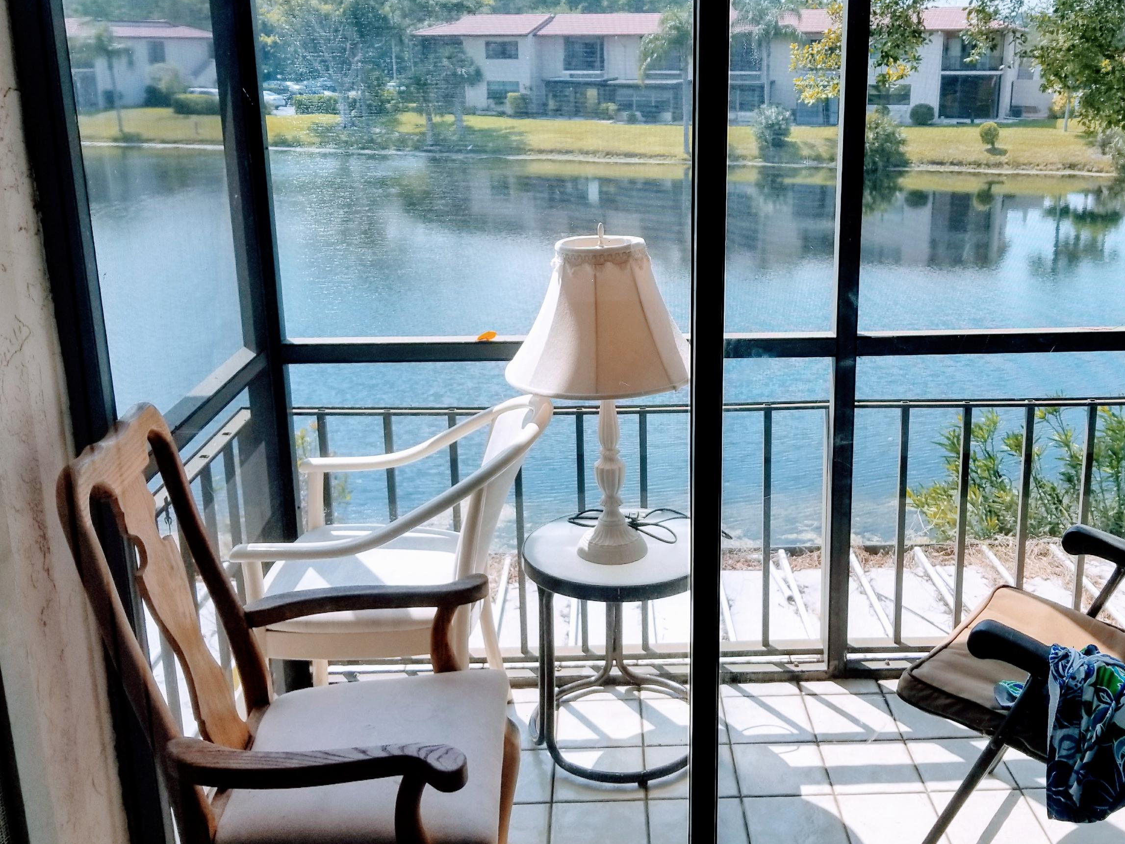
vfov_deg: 41.7
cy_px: 358
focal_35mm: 34
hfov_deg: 53.5
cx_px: 681
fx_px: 1105
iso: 50
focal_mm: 4.25
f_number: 1.7
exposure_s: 1/824
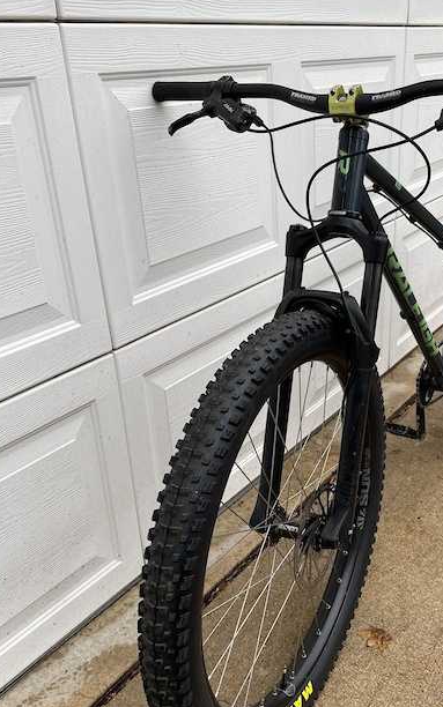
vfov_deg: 53.7
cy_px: 415
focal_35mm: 36
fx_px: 695
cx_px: 335
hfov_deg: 34.6
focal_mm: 4.2
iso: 32
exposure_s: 1/287
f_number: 1.6
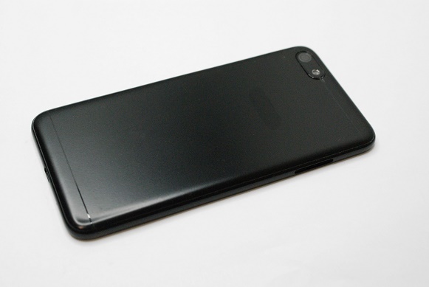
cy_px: 144
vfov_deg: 25.8
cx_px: 214
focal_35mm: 52
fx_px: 626
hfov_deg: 37.8
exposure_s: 1/320
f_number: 5.6
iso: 1600
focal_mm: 35
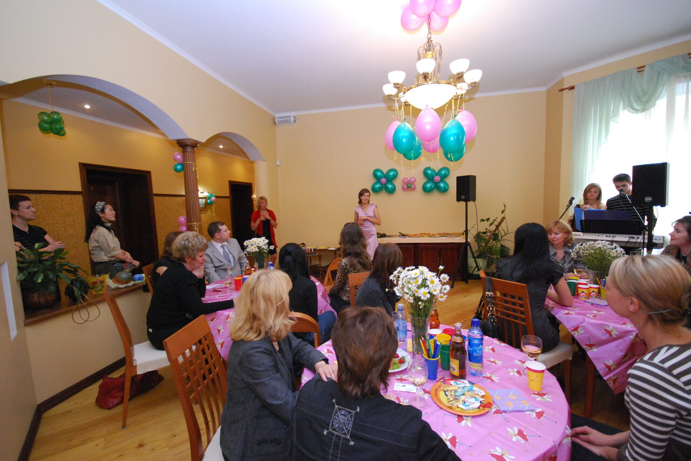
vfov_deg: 77.4
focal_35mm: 15
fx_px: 288
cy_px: 230
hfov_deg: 100.4
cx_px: 346
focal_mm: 10
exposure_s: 1/60
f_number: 4
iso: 1600
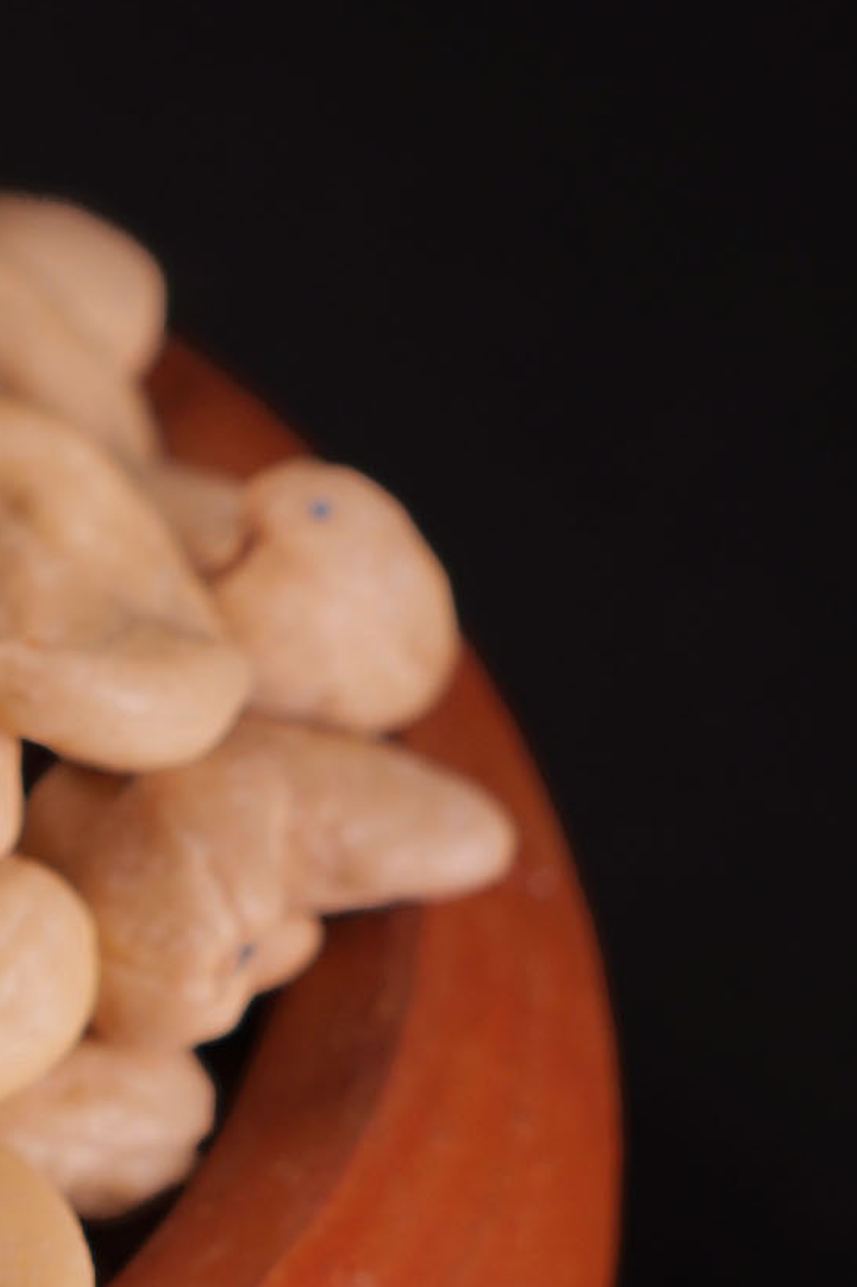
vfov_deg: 8.1
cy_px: 1139
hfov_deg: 5.1
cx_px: -1559
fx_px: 9109
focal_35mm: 255
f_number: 2.8
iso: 100
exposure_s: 1/125
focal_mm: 35
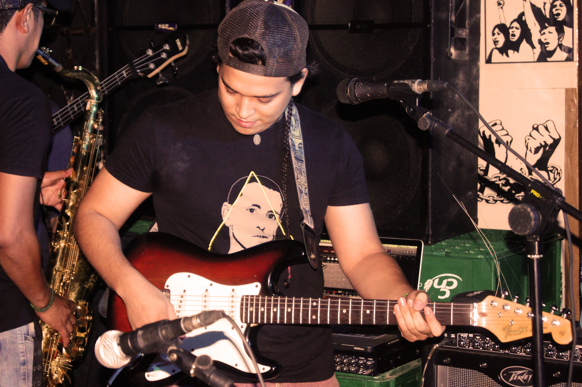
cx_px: 291
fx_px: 1332
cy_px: 194
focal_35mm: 82
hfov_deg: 24.6
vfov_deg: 16.5
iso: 3200
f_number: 5.6
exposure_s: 1/100
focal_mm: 55
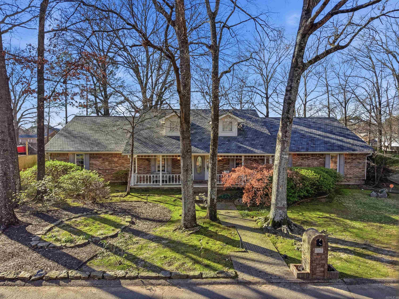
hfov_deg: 71.6
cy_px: 150
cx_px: 200
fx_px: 277
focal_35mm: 24
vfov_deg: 56.8
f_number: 1.8
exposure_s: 1/2000
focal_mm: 8.7
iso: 320
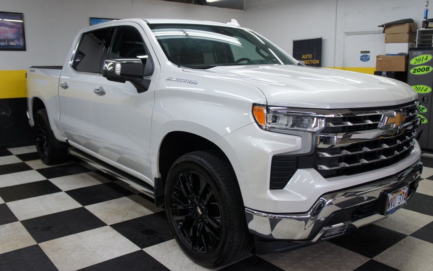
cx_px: 217
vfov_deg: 40.6
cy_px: 135
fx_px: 366
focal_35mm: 31
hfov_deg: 61.2
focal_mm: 20
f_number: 4
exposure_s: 1/30
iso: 200
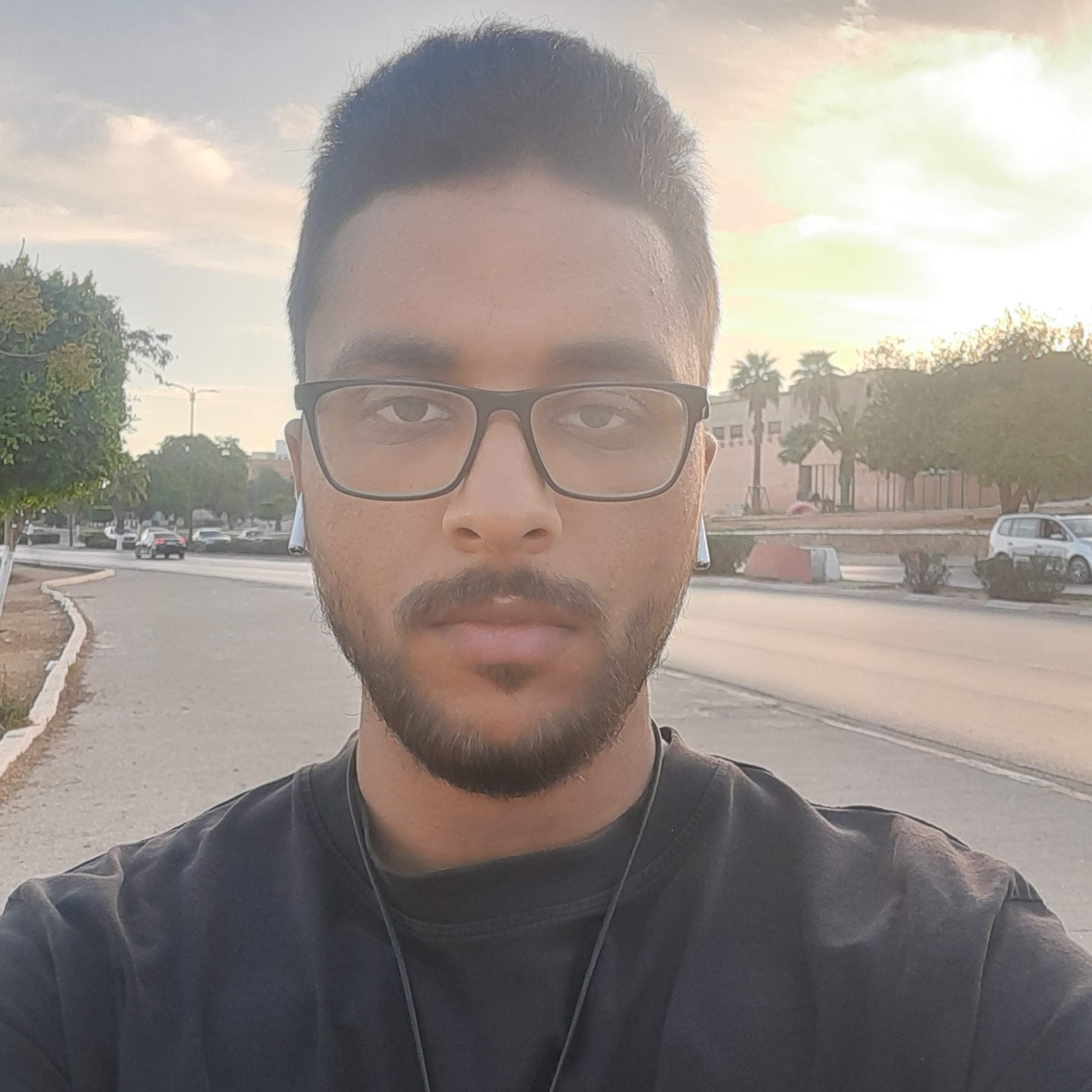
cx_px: 545
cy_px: 632
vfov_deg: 53.8
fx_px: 1071
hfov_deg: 54.0
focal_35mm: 30
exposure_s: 1/153
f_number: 2
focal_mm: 3.4
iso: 64
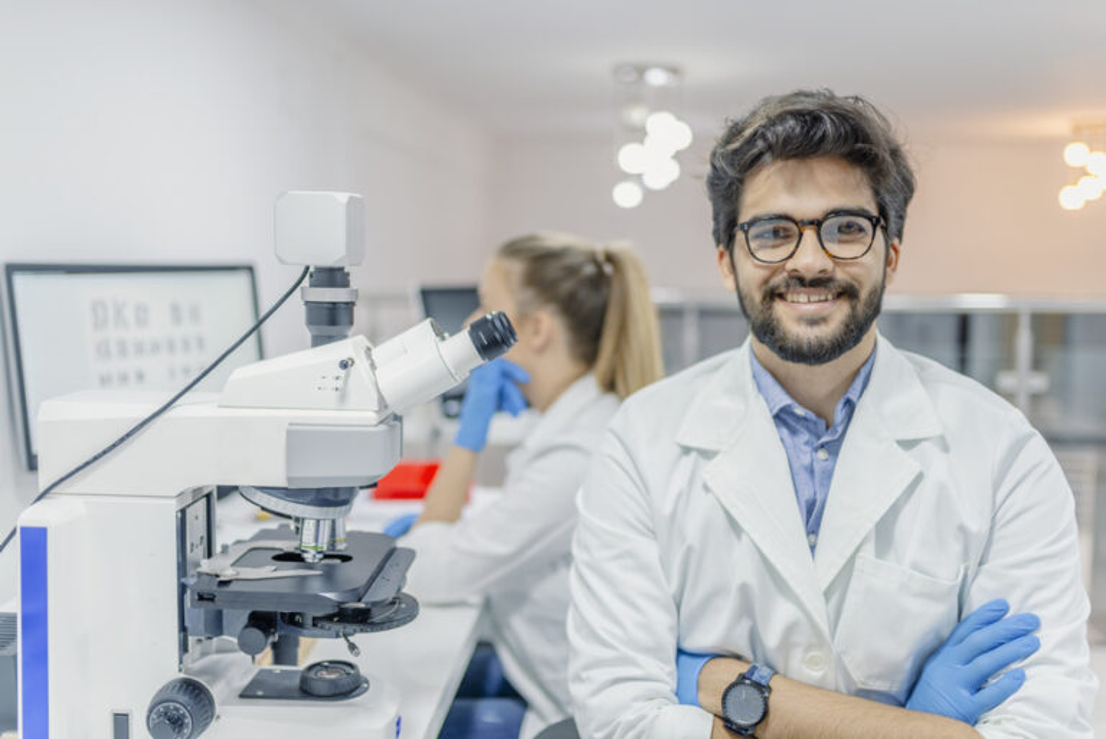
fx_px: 1076
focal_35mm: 35
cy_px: 370
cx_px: 553
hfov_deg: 54.4
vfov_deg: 37.9
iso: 250
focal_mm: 35
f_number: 1.6
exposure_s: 1/125
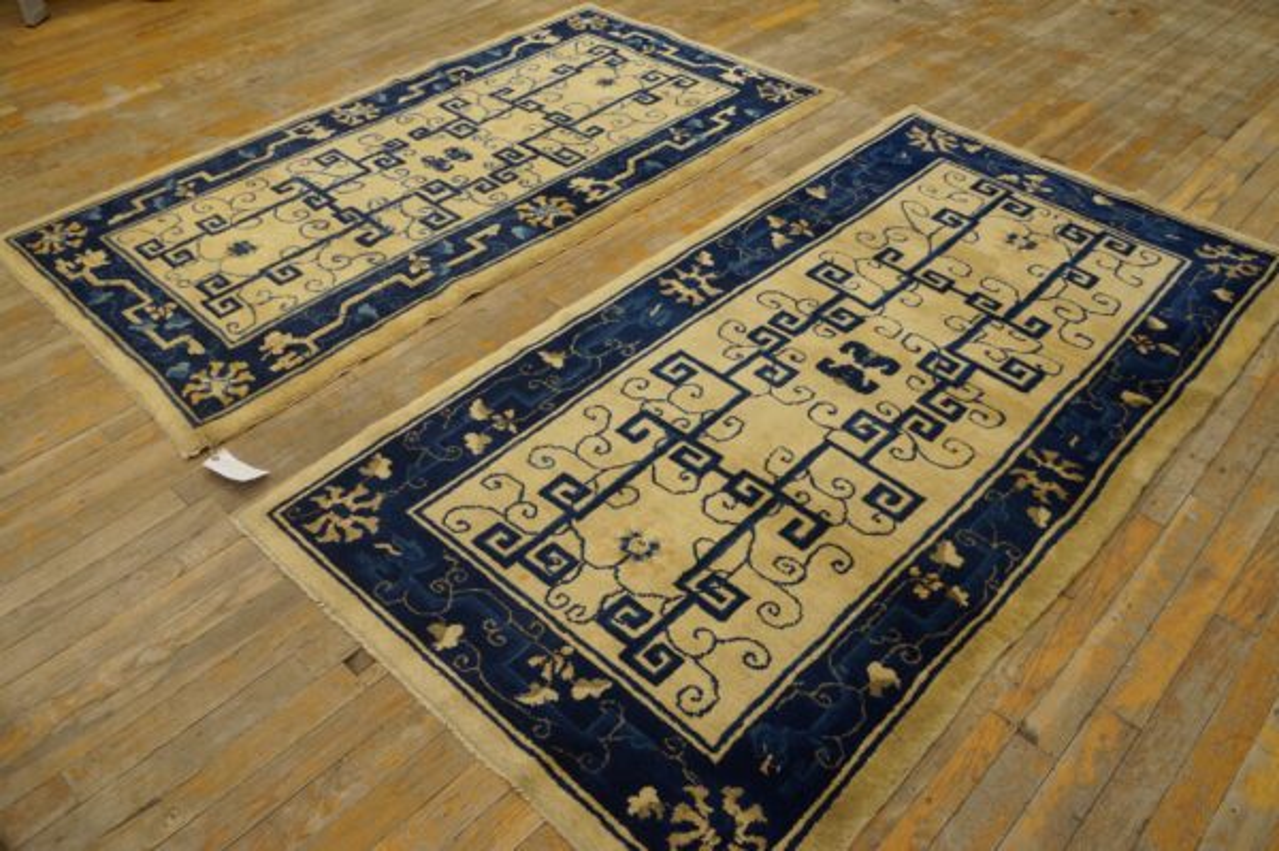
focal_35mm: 27
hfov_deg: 67.4
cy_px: 426
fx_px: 958
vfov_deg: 47.9
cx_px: 640
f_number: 4
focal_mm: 18
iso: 640
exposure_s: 1/60
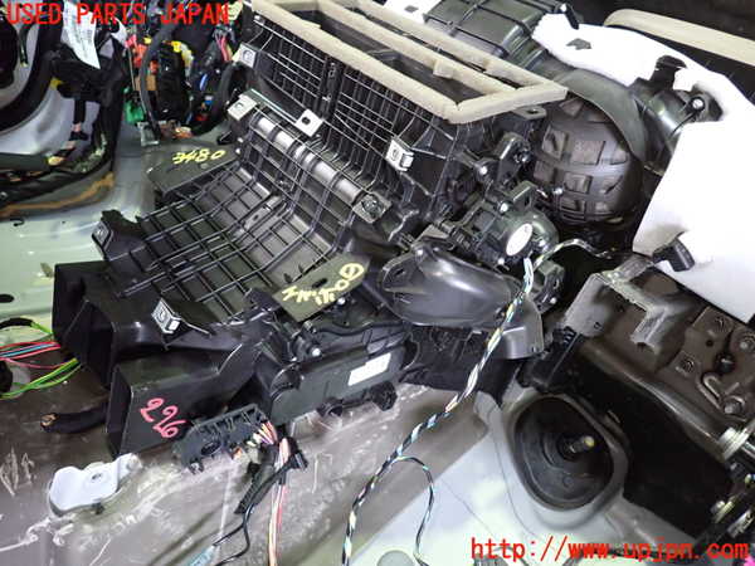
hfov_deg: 69.4
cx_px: 378
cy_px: 283
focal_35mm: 25
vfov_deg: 54.9
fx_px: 545
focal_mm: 4.5
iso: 800
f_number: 2
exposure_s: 1/30
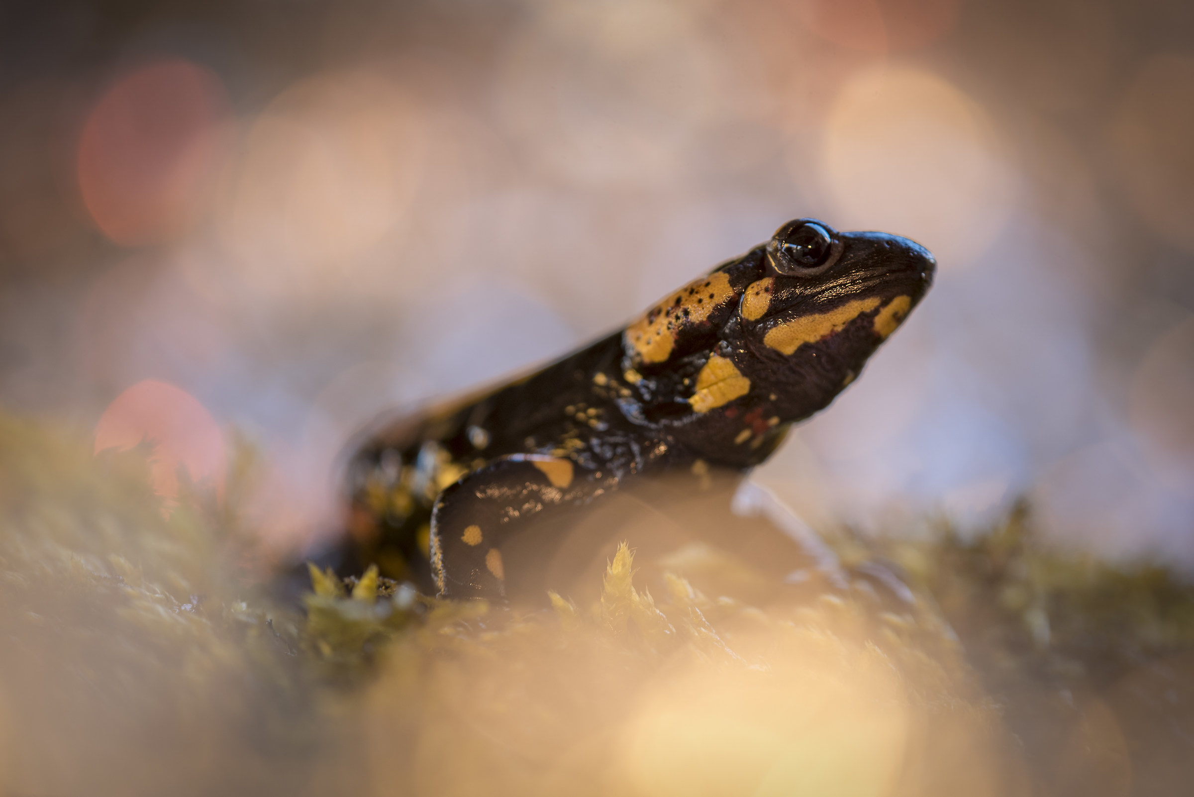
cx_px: 597
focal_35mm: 180
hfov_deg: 11.4
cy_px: 398
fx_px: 5972
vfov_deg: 7.6
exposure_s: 1/60
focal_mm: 180
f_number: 4
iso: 250
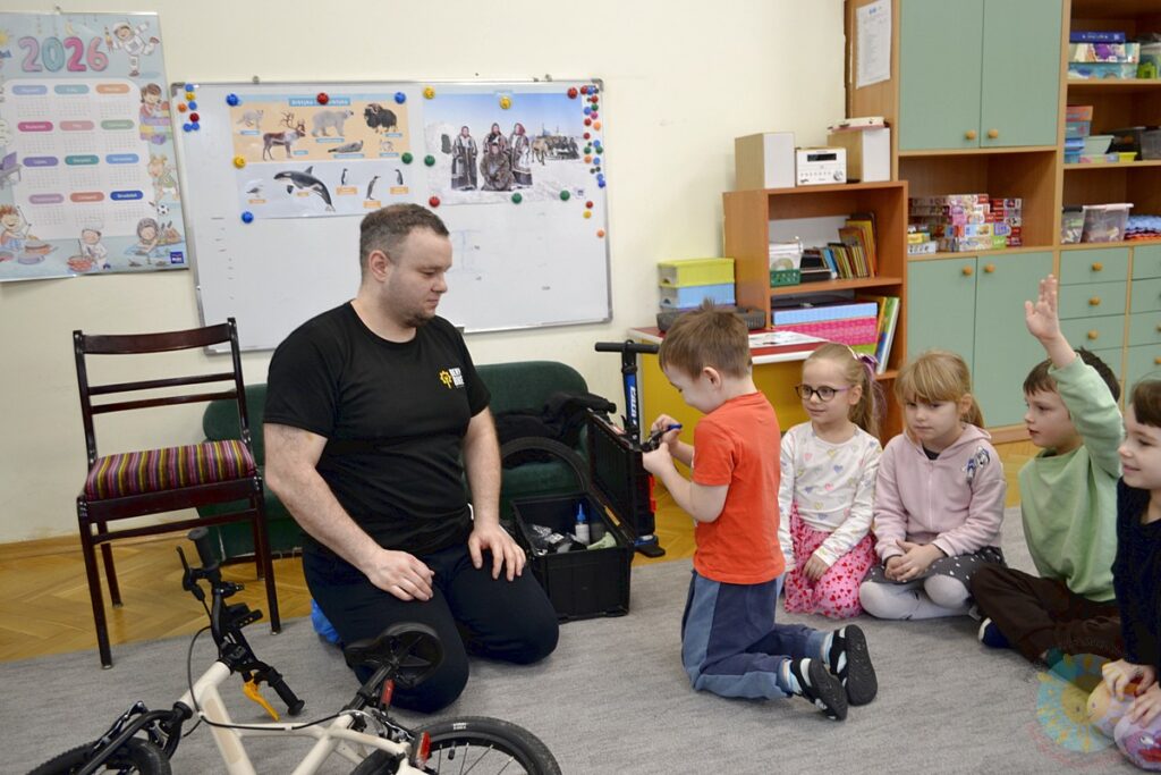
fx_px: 871
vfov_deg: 47.9
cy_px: 388
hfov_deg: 67.4
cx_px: 580
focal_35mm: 27
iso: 400
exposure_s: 1/30
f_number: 3.5
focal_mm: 18
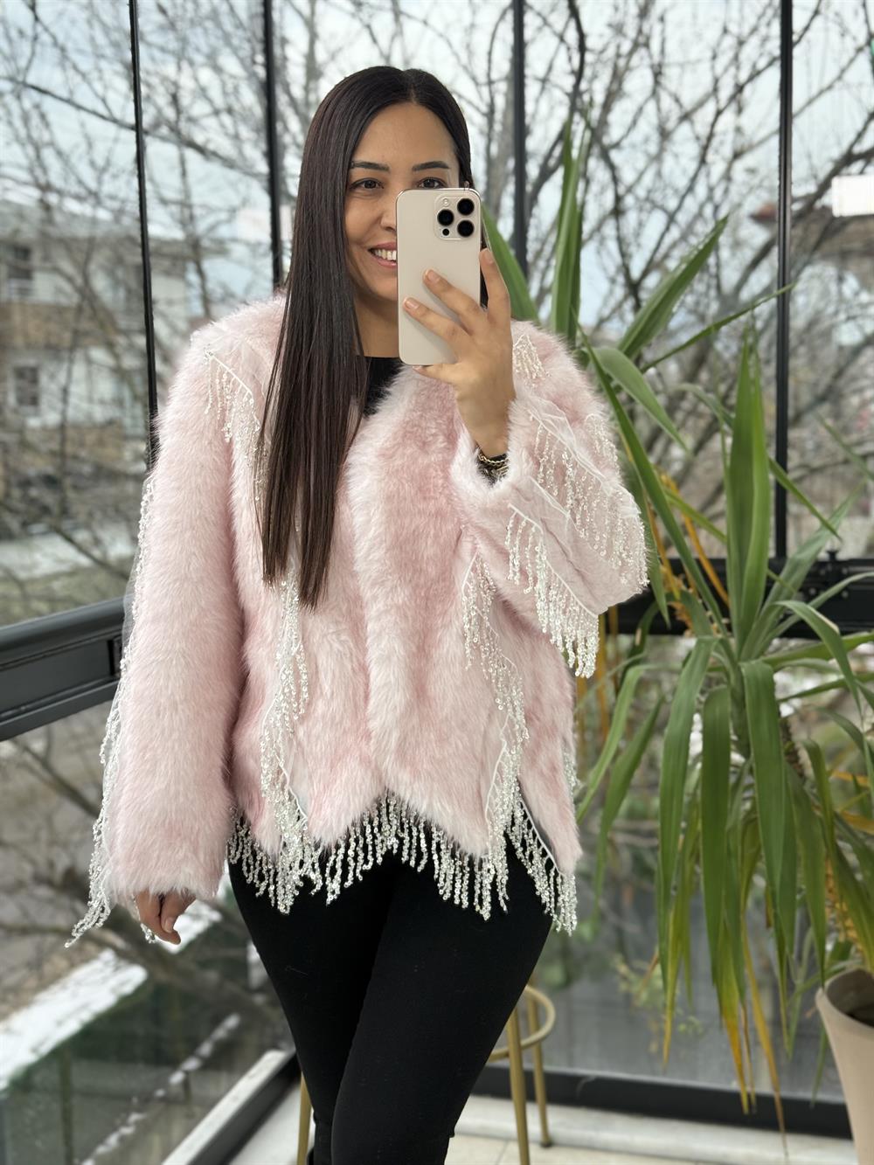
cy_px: 582
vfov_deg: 39.7
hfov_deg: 30.3
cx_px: 437
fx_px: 1616
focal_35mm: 48
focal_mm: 6.76
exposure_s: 1/159
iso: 80
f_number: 1.78
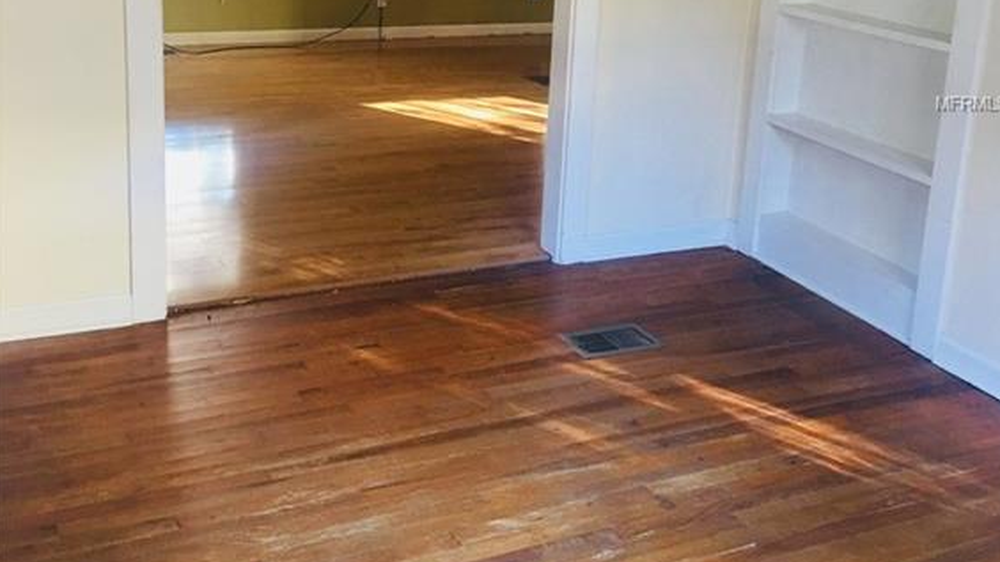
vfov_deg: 27.1
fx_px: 1140
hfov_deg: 47.4
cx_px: 505
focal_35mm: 43
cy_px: 105
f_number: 2.2
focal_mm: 4.15
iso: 50
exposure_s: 1/15
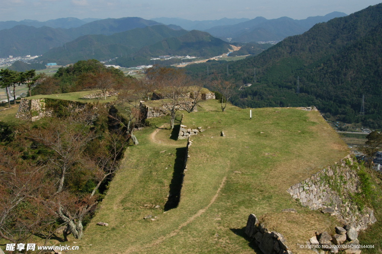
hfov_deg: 53.2
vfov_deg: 36.8
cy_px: 127
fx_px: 382
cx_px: 191
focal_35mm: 36
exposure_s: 1/350
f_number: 10
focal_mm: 24
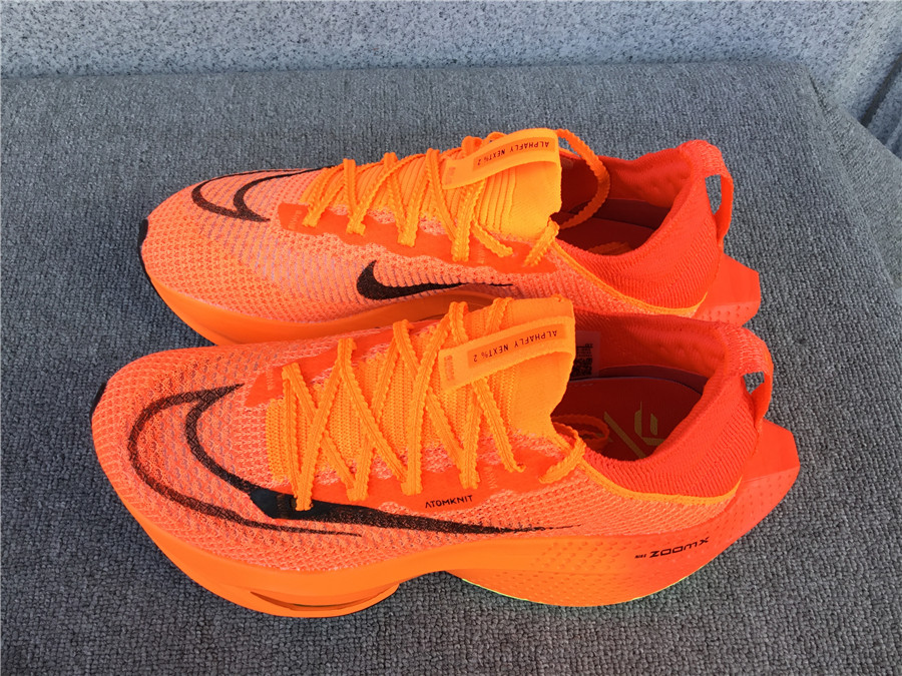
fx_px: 808
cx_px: 451
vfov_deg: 45.4
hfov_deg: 58.4
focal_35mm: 31
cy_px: 338
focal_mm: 3.3
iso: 25
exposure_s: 1/100
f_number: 2.4
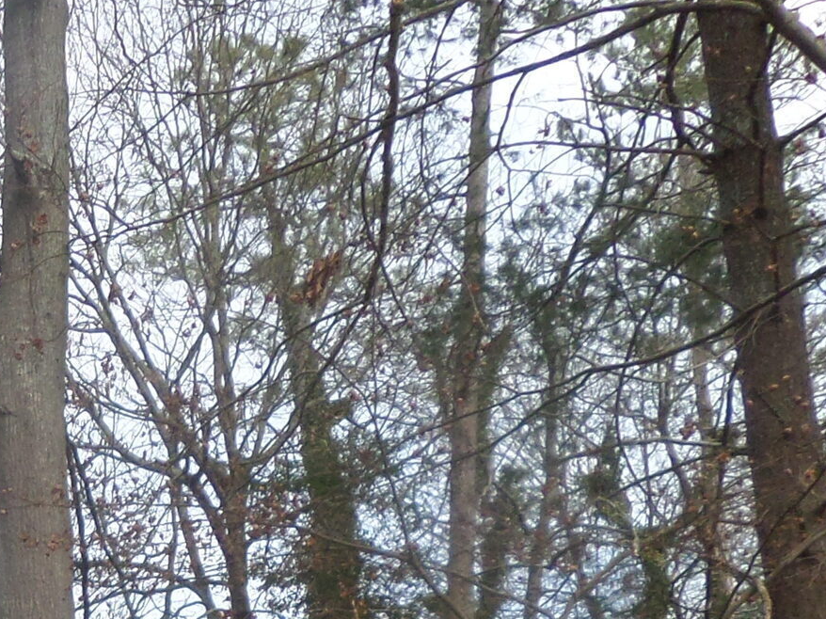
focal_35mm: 84
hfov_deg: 20.4
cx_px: -359
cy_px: 980
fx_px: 2004
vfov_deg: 15.8
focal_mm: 4.3
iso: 80
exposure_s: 1/350
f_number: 3.1
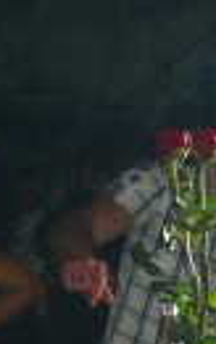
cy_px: 528
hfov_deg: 7.1
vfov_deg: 10.9
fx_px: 1741
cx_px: 208
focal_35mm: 185
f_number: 2.8
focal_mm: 7.9
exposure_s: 1/60
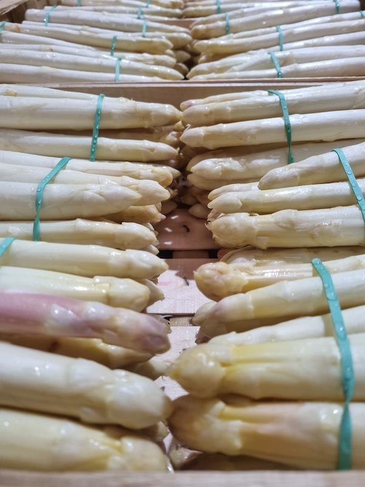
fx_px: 366
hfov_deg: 53.1
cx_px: 182
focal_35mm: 26
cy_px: 244
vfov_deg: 67.3
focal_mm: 5.4
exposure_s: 1/100
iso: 320
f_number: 1.8
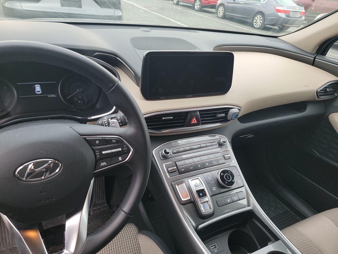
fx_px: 234
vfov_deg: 56.8
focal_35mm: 24
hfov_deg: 71.6
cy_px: 127
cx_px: 169
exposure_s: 1/59
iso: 105
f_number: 1.8
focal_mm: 6.7
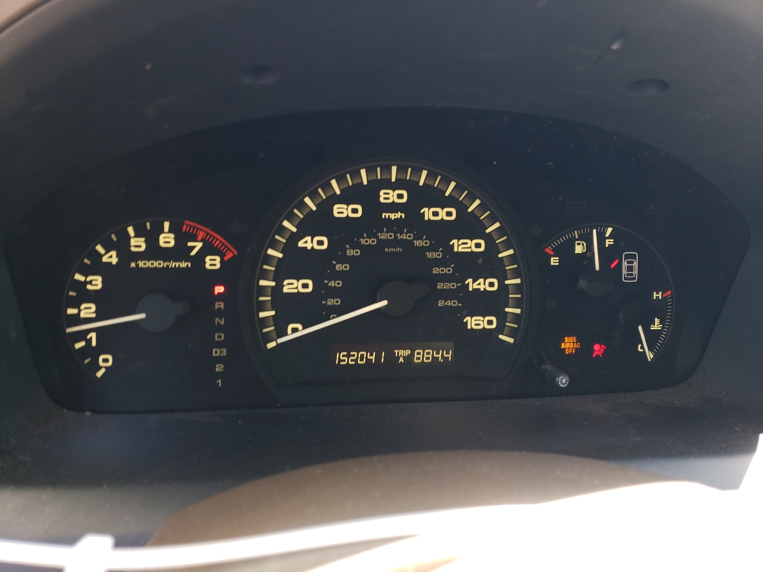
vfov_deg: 53.1
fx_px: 573
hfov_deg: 67.3
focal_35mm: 26
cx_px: 382
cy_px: 286
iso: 51
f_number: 1.5
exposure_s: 1/60.2
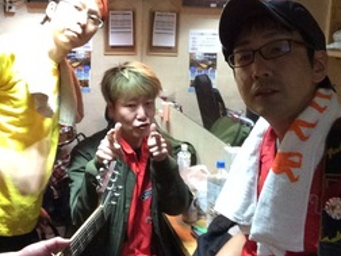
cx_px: 143
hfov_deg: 43.7
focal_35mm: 43
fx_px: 424
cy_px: 99
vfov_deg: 33.5
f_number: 2.4
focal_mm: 2.15
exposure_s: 1/15
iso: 500
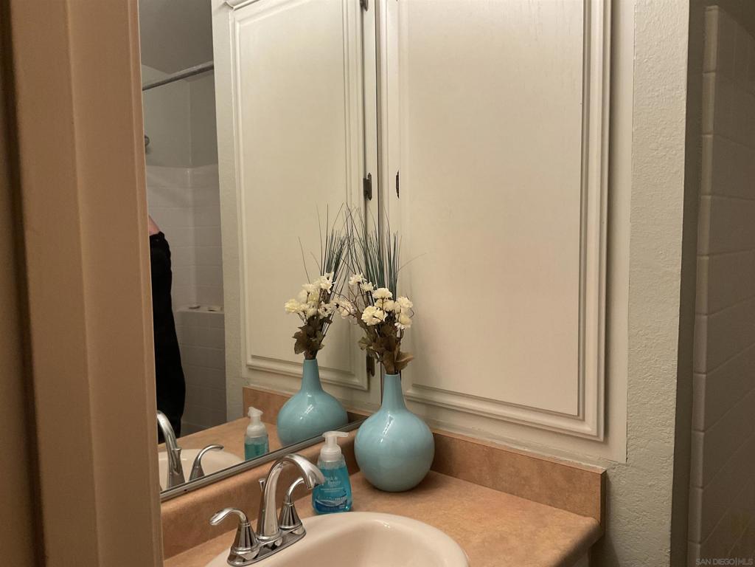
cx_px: 378
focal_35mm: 29
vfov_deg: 48.2
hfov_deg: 61.7
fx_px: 633
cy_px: 284
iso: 100
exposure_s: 1/60
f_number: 1.8
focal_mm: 3
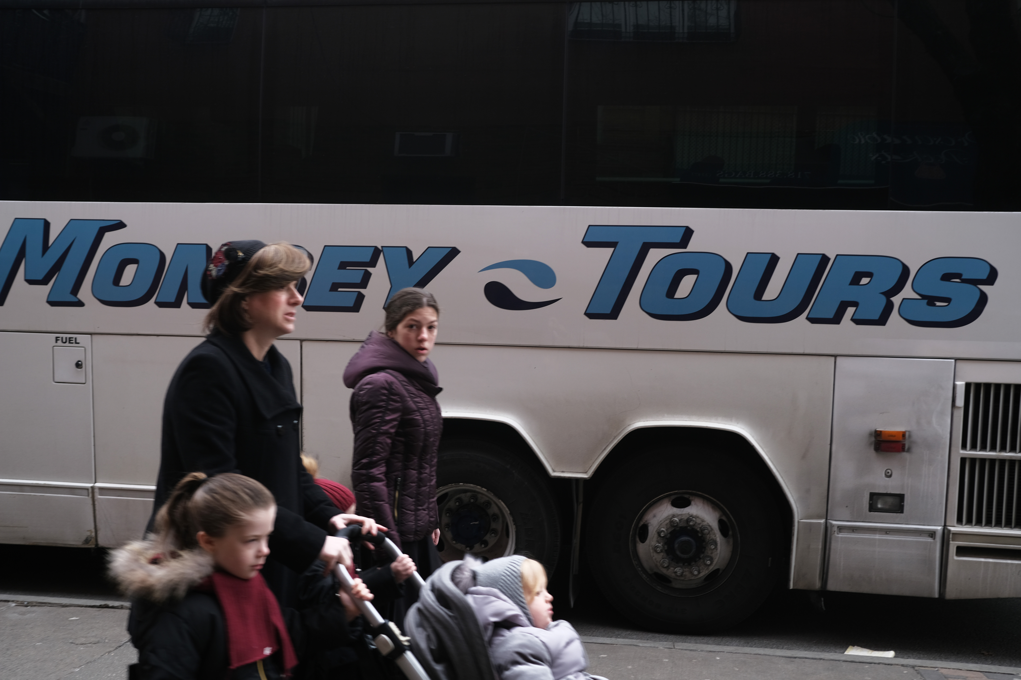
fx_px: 993
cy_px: 340
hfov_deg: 54.4
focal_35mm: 35
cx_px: 510
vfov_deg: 37.9
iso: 160
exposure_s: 1/80
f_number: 4
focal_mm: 23
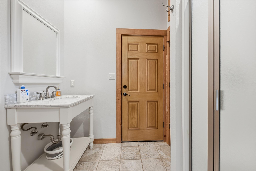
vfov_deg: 81.2
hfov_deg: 104.3
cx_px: 128
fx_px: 100
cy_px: 86
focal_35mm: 14
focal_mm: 14
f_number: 4.5
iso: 160
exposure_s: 1/80
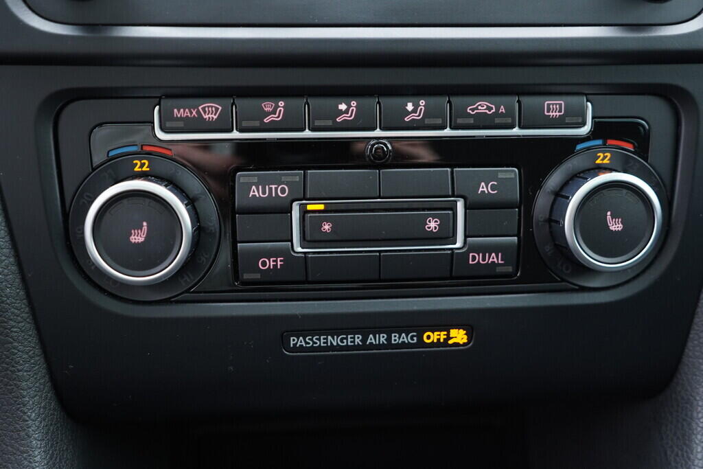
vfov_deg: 36.9
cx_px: 352
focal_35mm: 36
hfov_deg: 53.1
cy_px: 234
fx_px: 703
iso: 640
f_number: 2.8
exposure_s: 1/40
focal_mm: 24
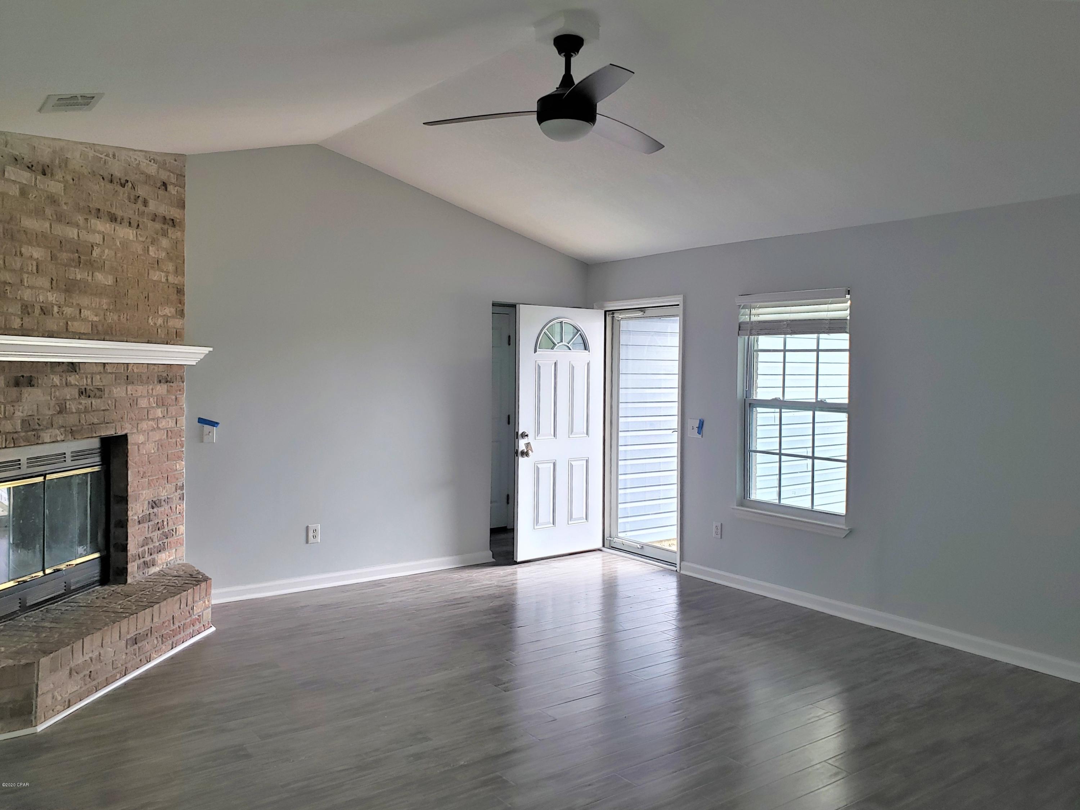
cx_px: 540
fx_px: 811
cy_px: 405
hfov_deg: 67.3
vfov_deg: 53.1
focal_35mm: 26
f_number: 2.4
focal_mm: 4.3
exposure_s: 1/50
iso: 100
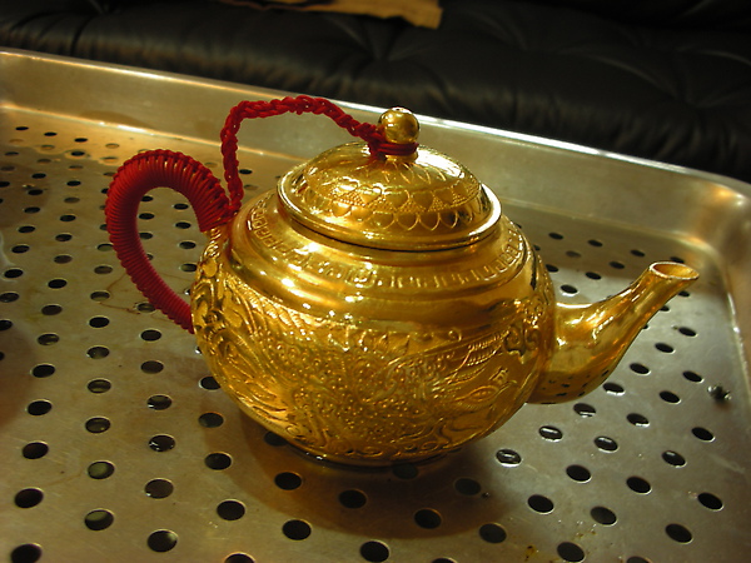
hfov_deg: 52.6
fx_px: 759
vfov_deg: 40.7
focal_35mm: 35
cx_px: 376
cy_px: 282
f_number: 3
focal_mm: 5.8
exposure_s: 1/5.5
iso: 50
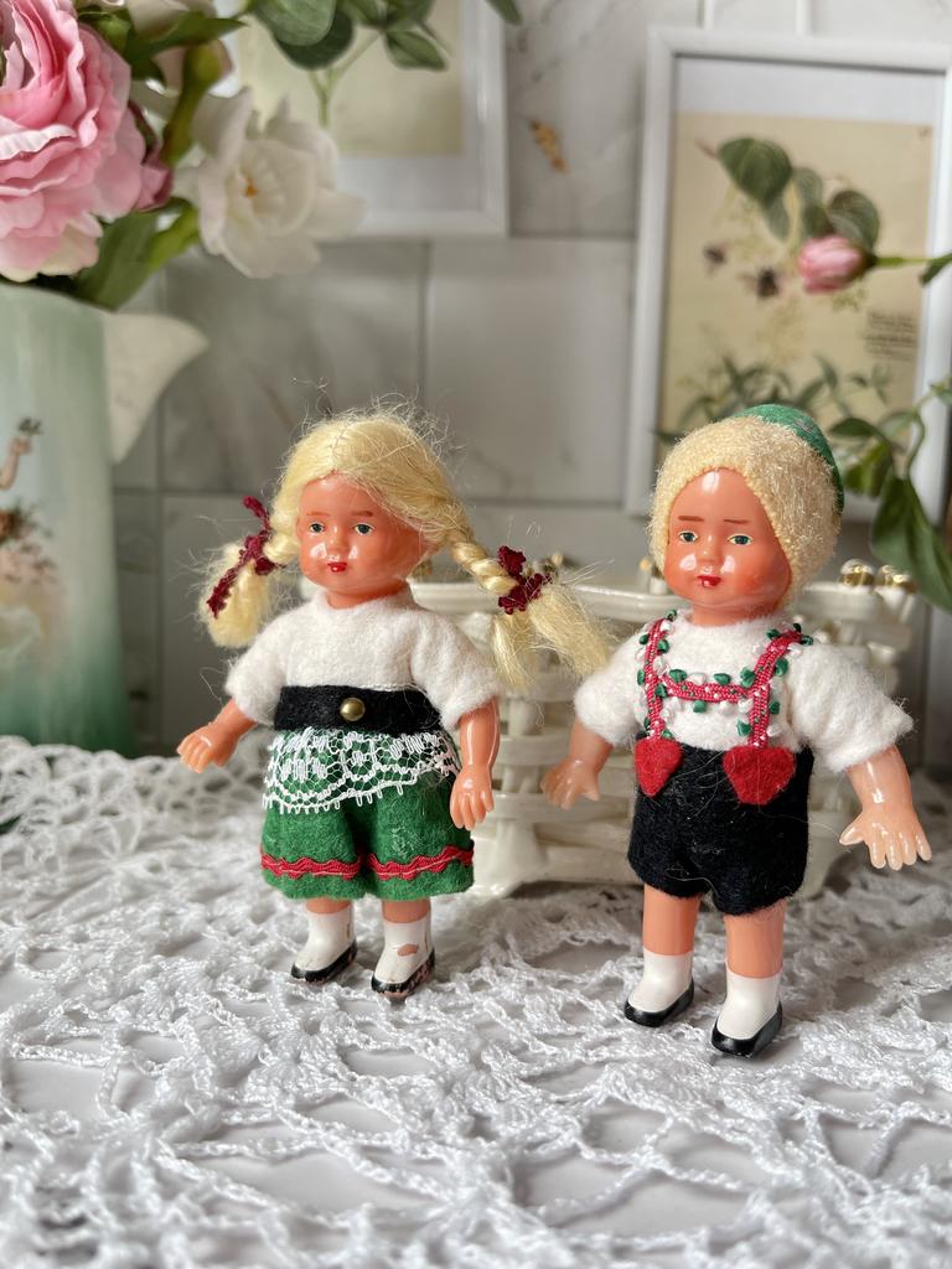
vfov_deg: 67.3
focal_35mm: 26
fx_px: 953
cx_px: 476
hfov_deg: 53.1
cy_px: 634
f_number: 1.6
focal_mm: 5.1
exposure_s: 1/121
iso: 50
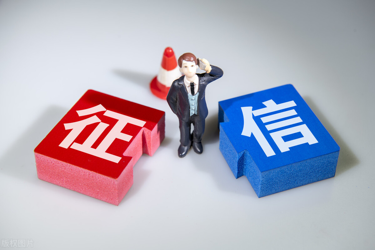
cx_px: 188
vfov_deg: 19.5
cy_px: 125
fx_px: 729
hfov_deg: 28.8
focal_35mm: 70
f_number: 8
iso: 160
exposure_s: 1/100
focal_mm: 70
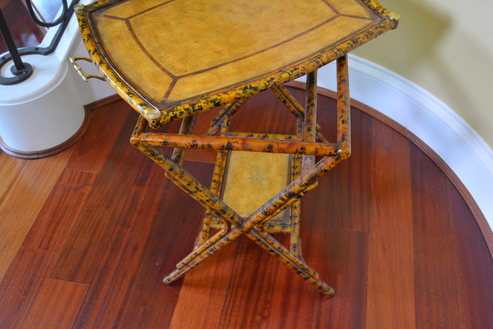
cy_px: 164
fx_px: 472
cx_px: 246
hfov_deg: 55.1
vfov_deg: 38.4
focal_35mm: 34
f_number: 4
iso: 800
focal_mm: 23
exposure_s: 1/60
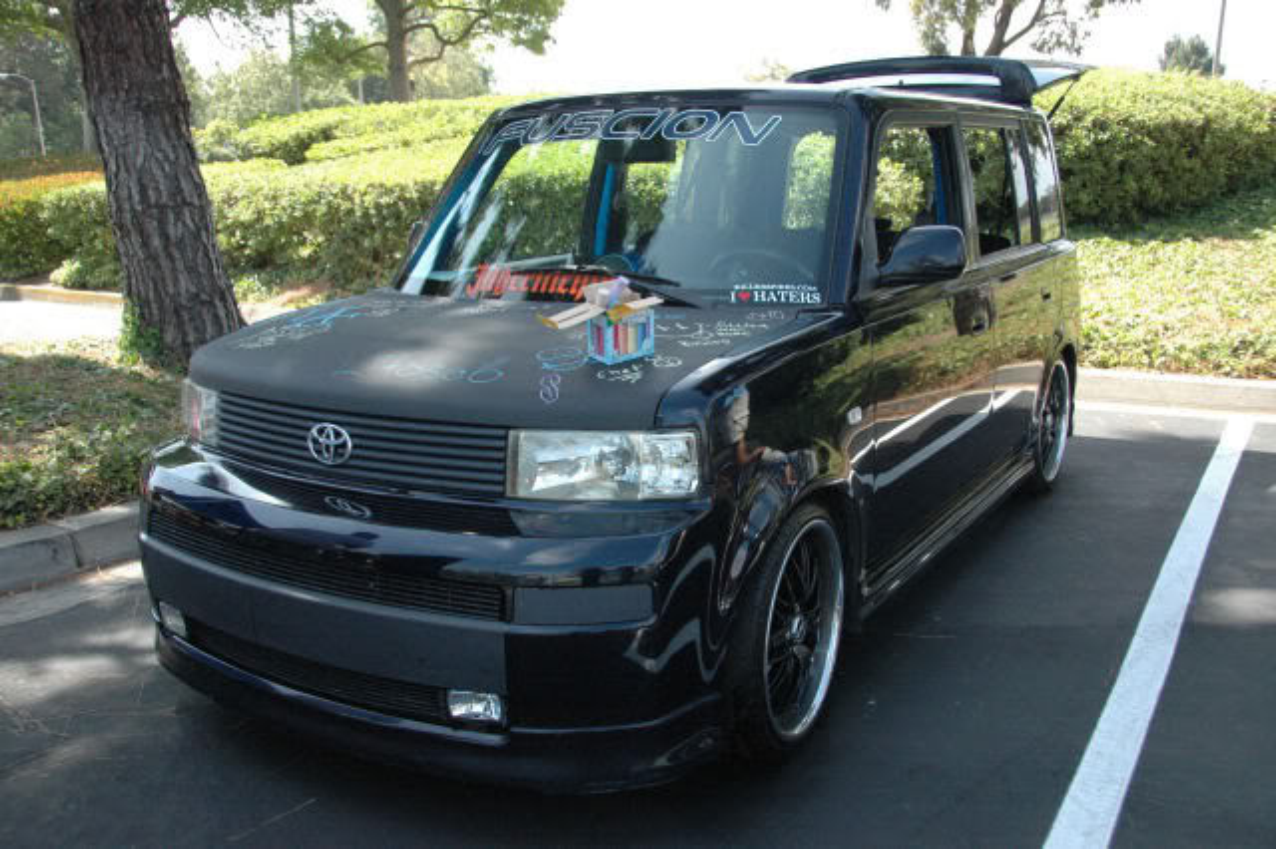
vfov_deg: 39.9
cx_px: 638
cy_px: 424
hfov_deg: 57.2
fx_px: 1169
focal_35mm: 33
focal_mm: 22
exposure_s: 1/1000
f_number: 4.5
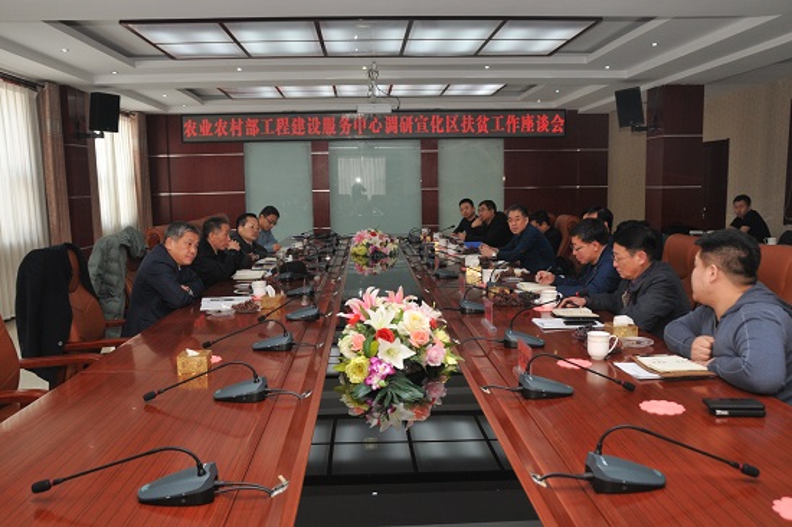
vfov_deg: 43.6
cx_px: 396
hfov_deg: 62.0
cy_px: 264
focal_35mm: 30
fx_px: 660
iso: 640
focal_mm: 20
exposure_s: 1/60
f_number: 6.3
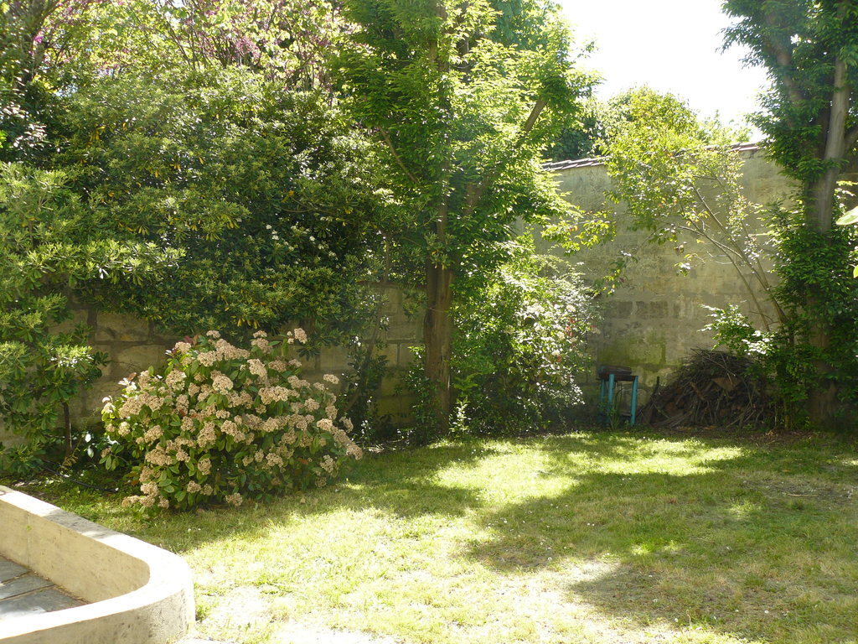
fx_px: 892
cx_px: 429
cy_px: 322
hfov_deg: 51.4
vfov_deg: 39.7
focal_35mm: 36
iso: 100
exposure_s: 1/160
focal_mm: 6
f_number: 4
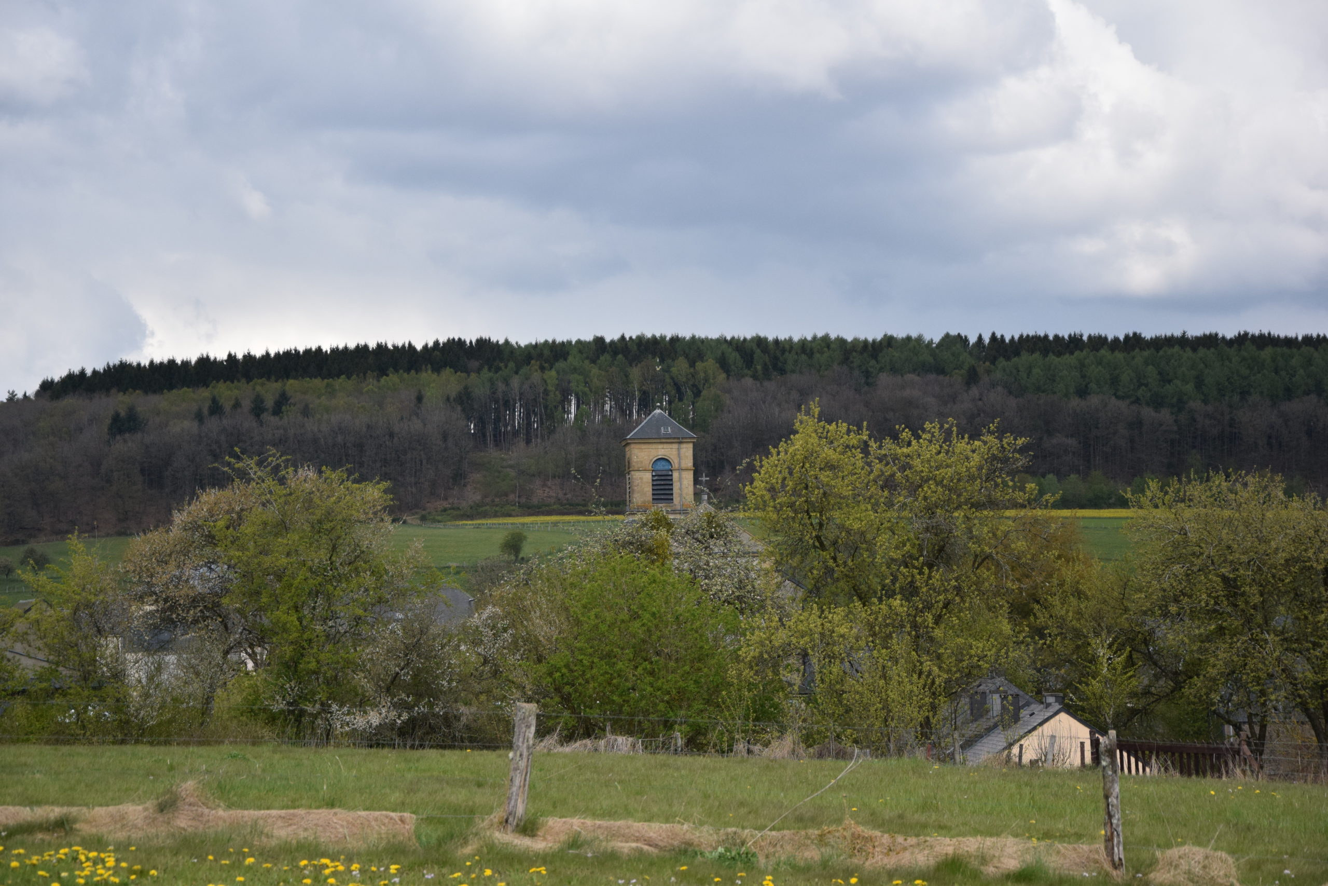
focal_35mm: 93
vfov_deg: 14.7
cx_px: 664
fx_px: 3431
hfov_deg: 21.9
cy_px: 443
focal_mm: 62
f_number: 5.3
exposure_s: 1/4000
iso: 720
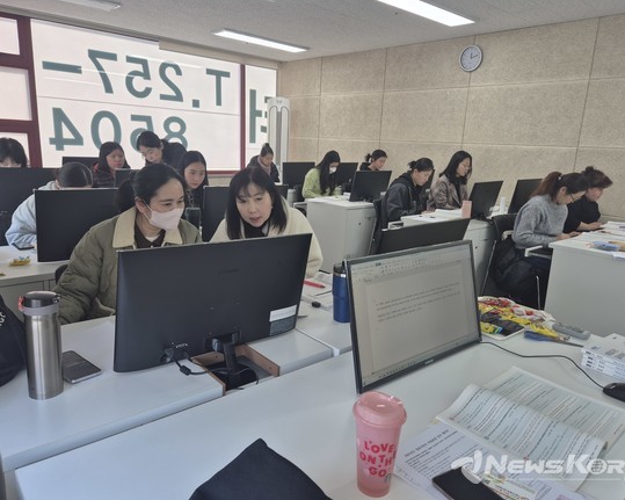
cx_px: 329
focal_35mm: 25
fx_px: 462
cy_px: 240
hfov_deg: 68.1
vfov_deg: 56.8
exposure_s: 1/120
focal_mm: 5.4
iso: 32
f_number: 1.8
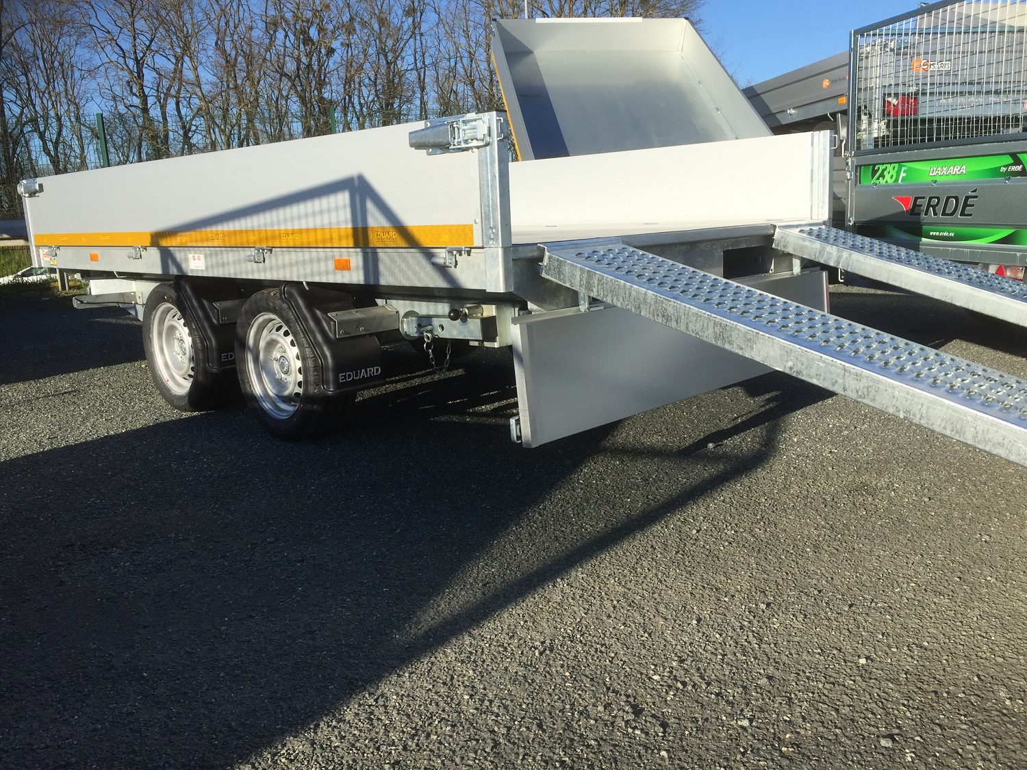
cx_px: 514
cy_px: 385
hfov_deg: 61.7
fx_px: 860
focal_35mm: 29
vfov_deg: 48.2
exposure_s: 1/1799
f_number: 2.2
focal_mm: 4.15
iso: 32
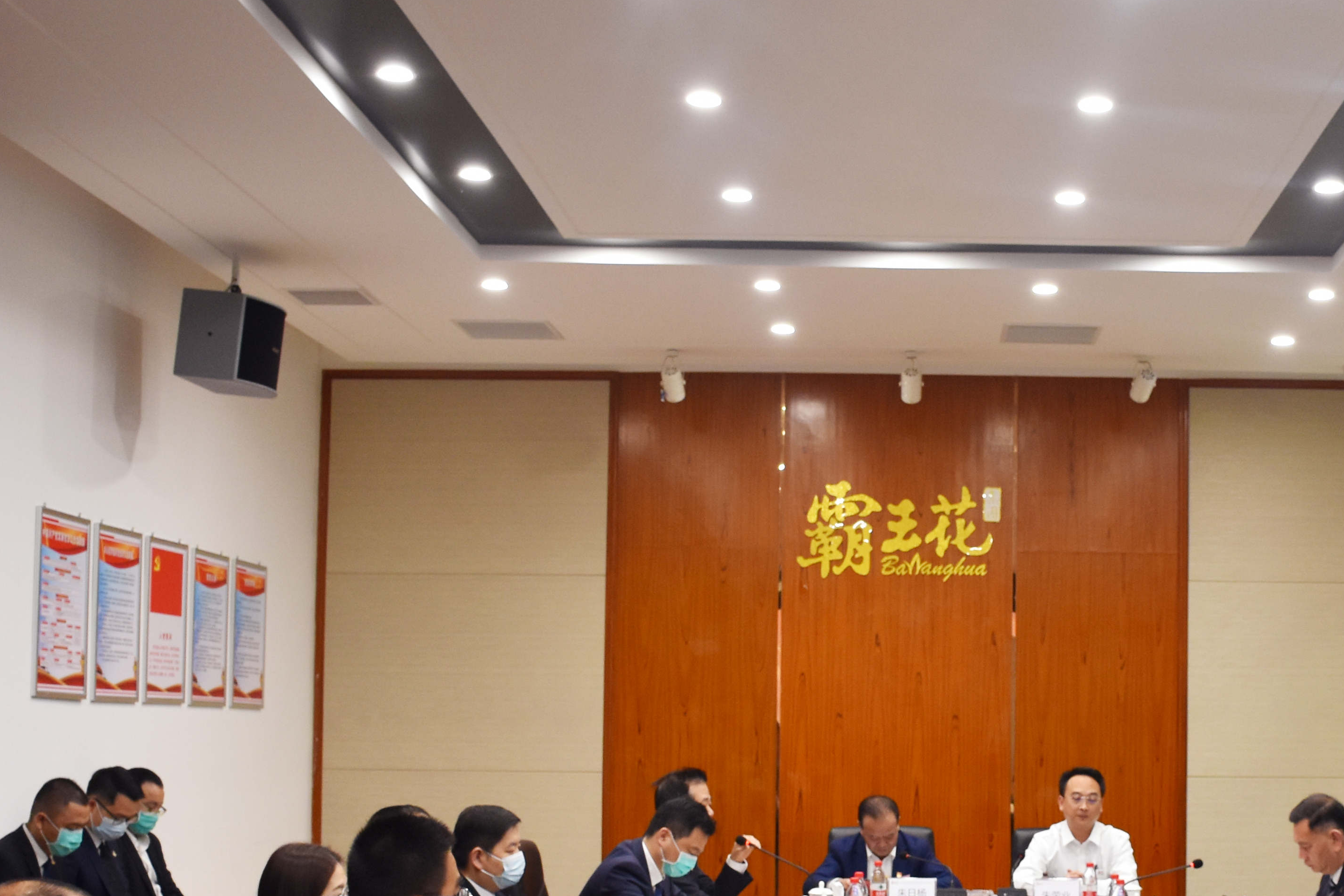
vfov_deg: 23.6
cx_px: 1009
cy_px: 663
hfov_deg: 34.3
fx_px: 2128
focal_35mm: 57
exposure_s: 1/60
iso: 800
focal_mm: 18
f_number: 4
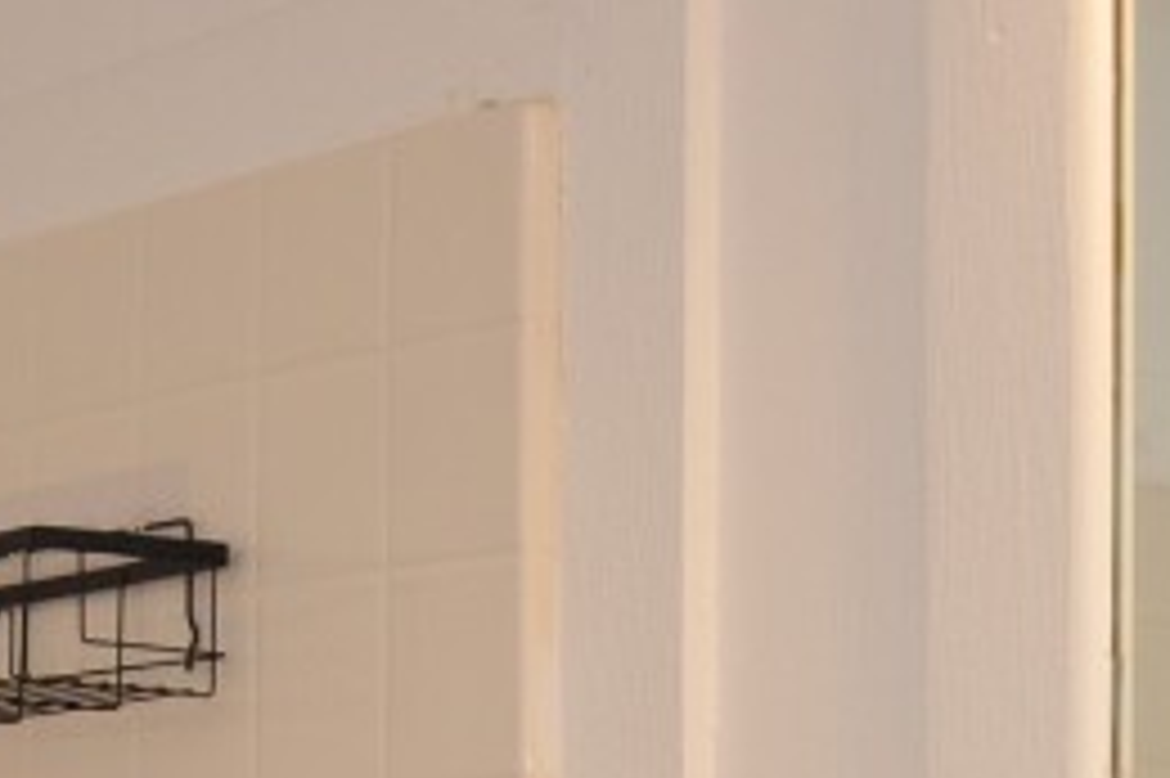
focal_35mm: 120
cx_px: 738
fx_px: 3897
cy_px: 1354
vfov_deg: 10.8
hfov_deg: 17.0
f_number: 4
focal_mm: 18
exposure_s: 1/60
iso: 400
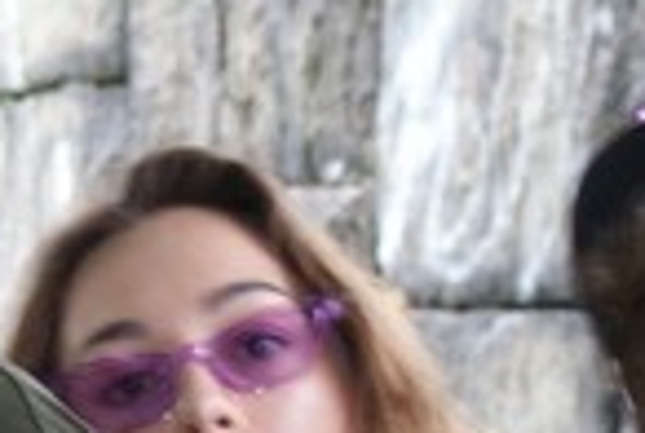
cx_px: -106
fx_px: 9228
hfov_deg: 4.0
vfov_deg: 2.7
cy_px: 524
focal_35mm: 514
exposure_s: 1/50
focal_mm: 50
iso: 200
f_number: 5.6
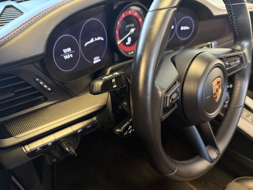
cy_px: 95
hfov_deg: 71.6
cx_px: 126
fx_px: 175
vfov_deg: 56.8
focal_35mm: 24
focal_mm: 6.76
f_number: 1.78
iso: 640
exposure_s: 1/33
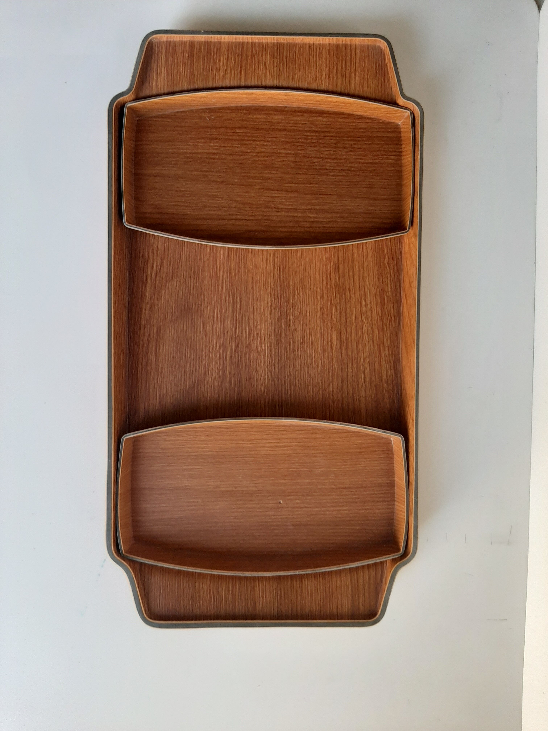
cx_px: 274
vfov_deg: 67.3
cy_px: 366
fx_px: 549
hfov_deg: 53.1
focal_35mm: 26
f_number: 1.7
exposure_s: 1/50
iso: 160
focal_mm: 3.93
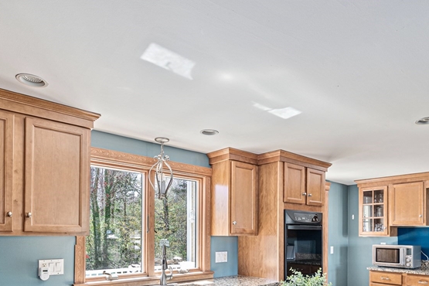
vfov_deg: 49.7
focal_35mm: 24
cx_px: 232
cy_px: 233
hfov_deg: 73.6
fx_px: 286
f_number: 8
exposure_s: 1/3
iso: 320
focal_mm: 13
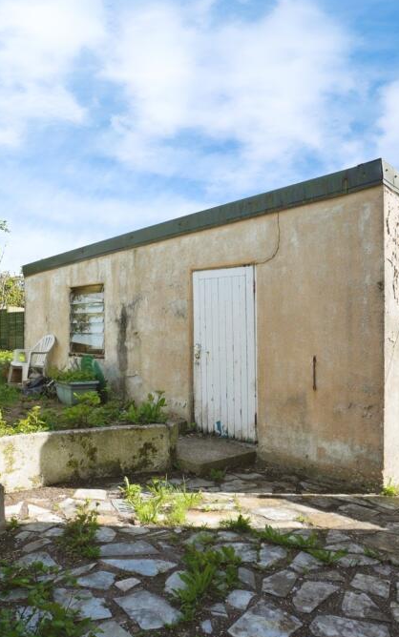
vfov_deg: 72.5
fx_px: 435
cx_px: 180
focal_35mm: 25
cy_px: 321
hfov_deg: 49.2
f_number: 8
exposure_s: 1/2000
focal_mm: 16
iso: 2000
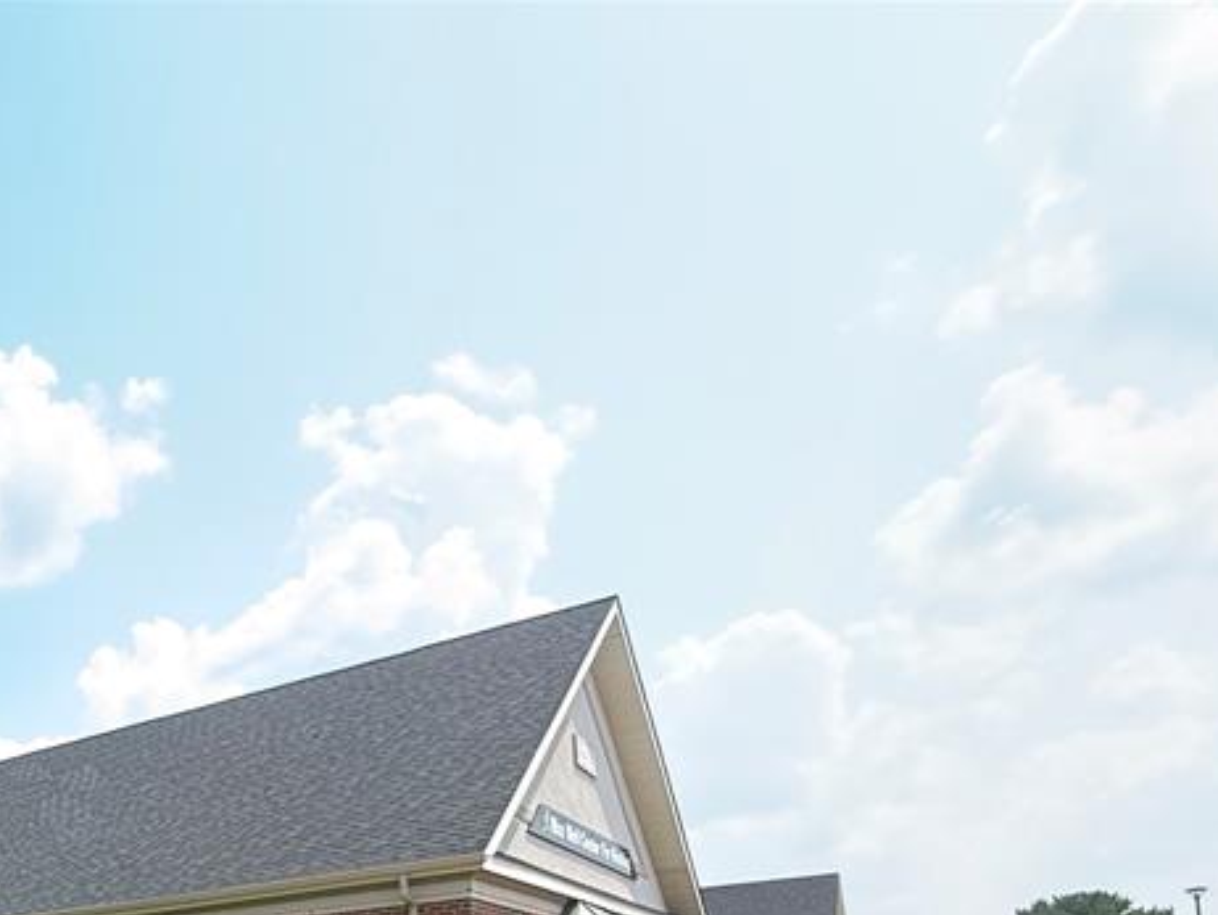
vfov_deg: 37.8
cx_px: 32
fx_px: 1091
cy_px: 1010
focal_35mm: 31
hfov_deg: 49.0
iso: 50
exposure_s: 1/171
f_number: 2.2
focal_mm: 2.22
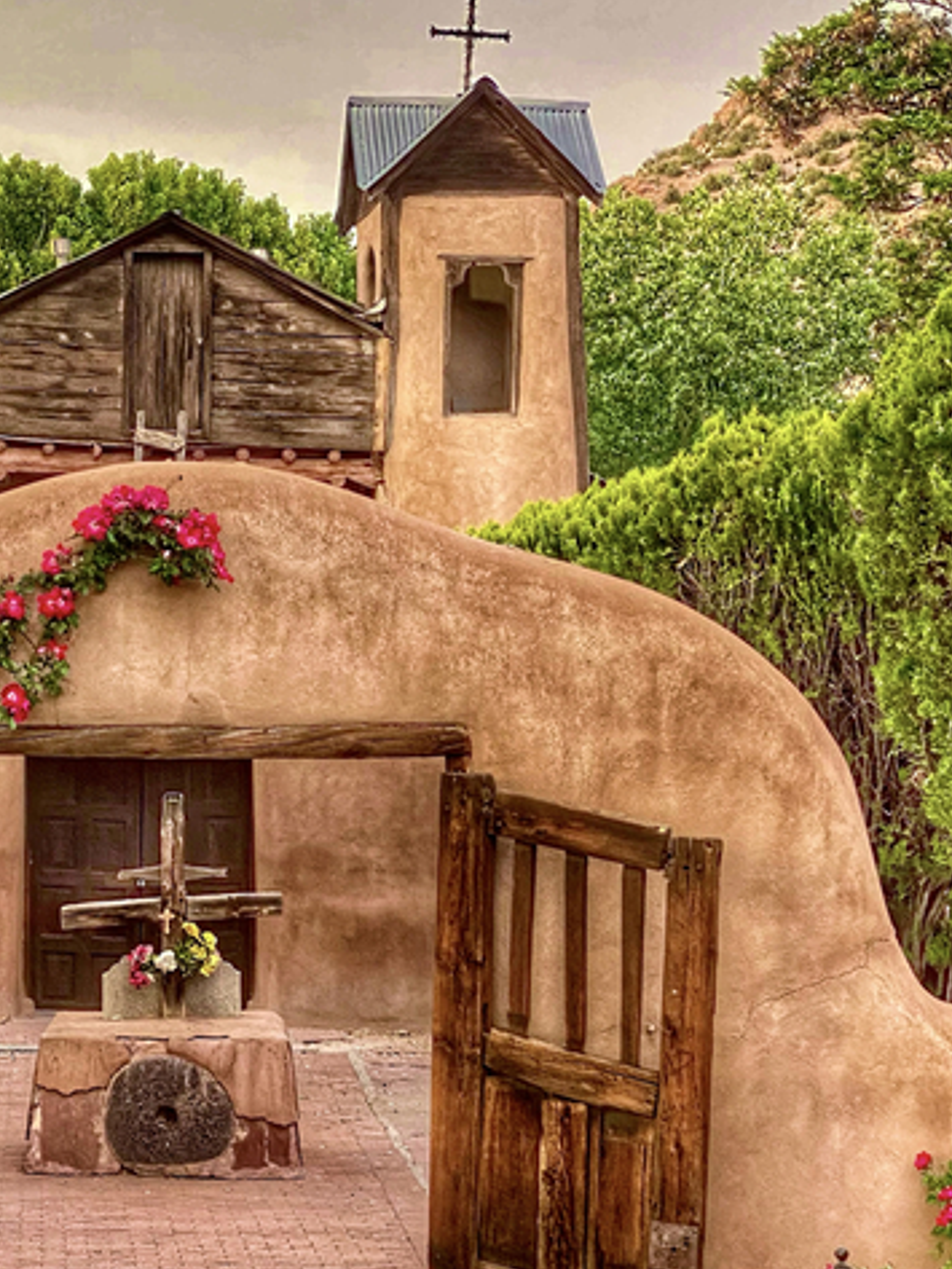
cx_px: 206
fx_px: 3225
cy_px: 765
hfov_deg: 16.7
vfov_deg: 22.2
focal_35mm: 88
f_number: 2
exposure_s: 1/122
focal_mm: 6
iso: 64
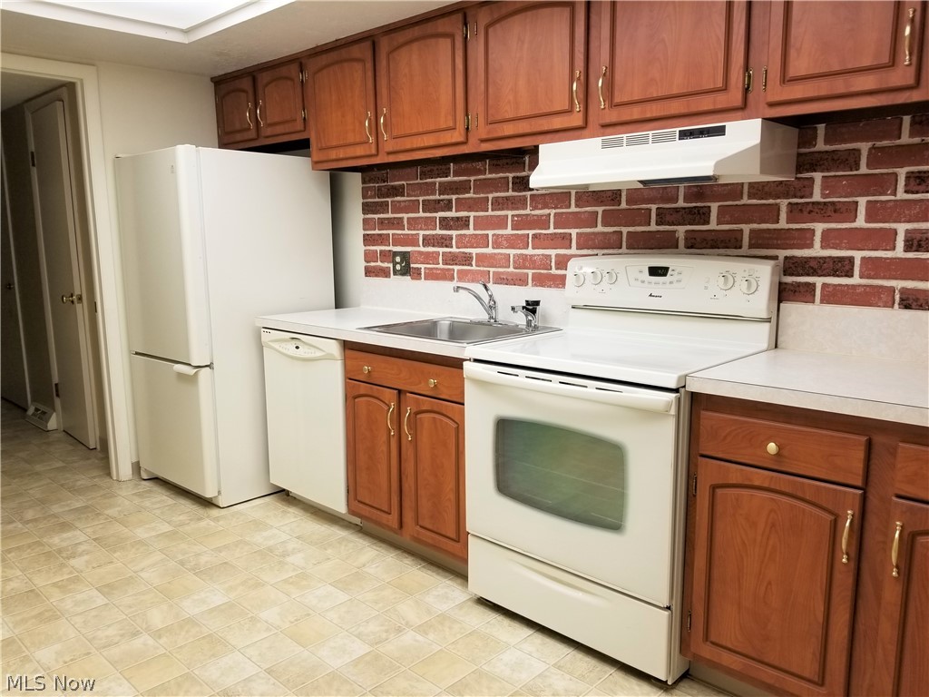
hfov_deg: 67.3
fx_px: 698
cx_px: 464
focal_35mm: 26
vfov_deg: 53.1
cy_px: 348
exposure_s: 1/60
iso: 64
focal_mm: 4.25
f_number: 1.7
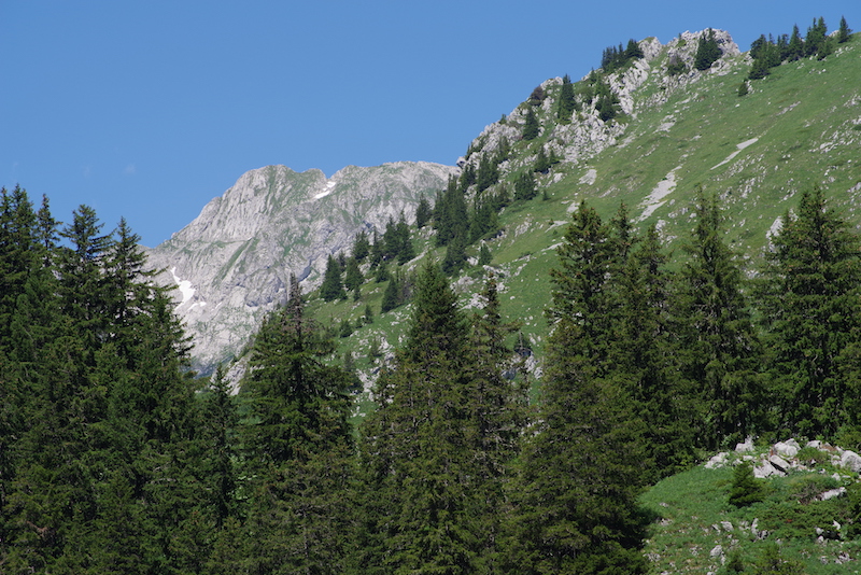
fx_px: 5981
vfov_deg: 5.5
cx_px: 430
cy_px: 288
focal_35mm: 250
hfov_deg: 8.2
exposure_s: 1/250
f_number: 9
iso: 200
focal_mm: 250
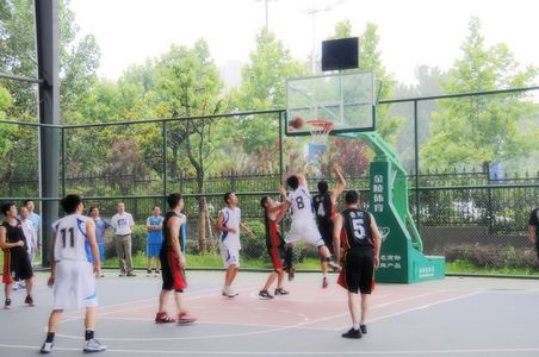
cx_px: 270
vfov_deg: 22.6
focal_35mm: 60
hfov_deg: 33.4
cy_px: 178
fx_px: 897
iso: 200
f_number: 4.5
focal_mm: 40
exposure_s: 1/40
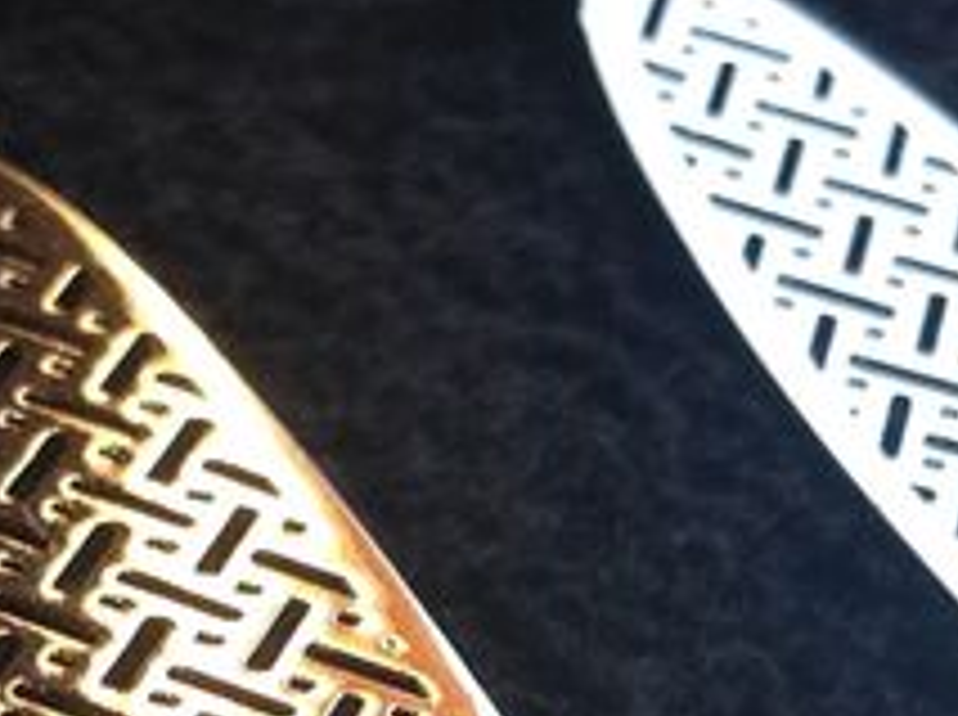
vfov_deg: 8.7
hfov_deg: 12.1
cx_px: 580
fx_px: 4531
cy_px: 1223
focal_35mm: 164
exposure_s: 1/120
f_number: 2.4
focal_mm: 4.28
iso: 80
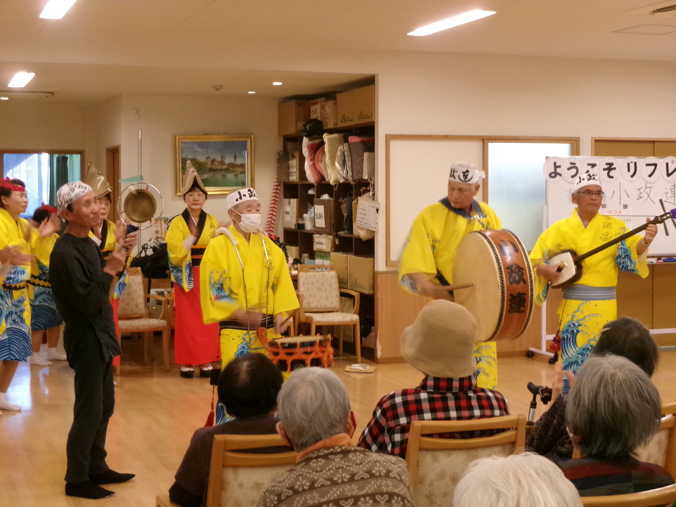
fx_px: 1250
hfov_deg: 30.3
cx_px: 338
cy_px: 254
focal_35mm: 64
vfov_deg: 22.9
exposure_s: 1/25
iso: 400
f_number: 5.2
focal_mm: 11.5
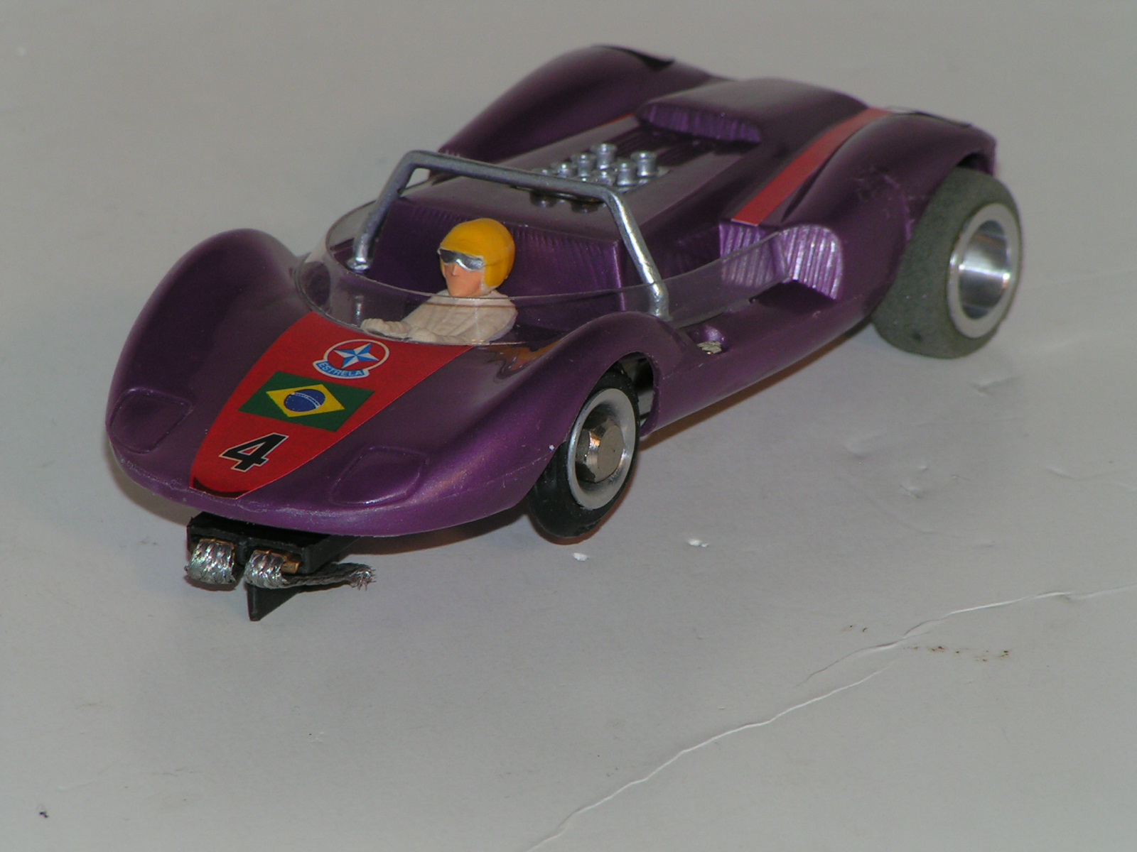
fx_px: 9295
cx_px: 568
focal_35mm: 283
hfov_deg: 7.0
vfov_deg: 5.3
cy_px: 426
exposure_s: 1/320
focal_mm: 43.3
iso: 50
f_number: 5.6
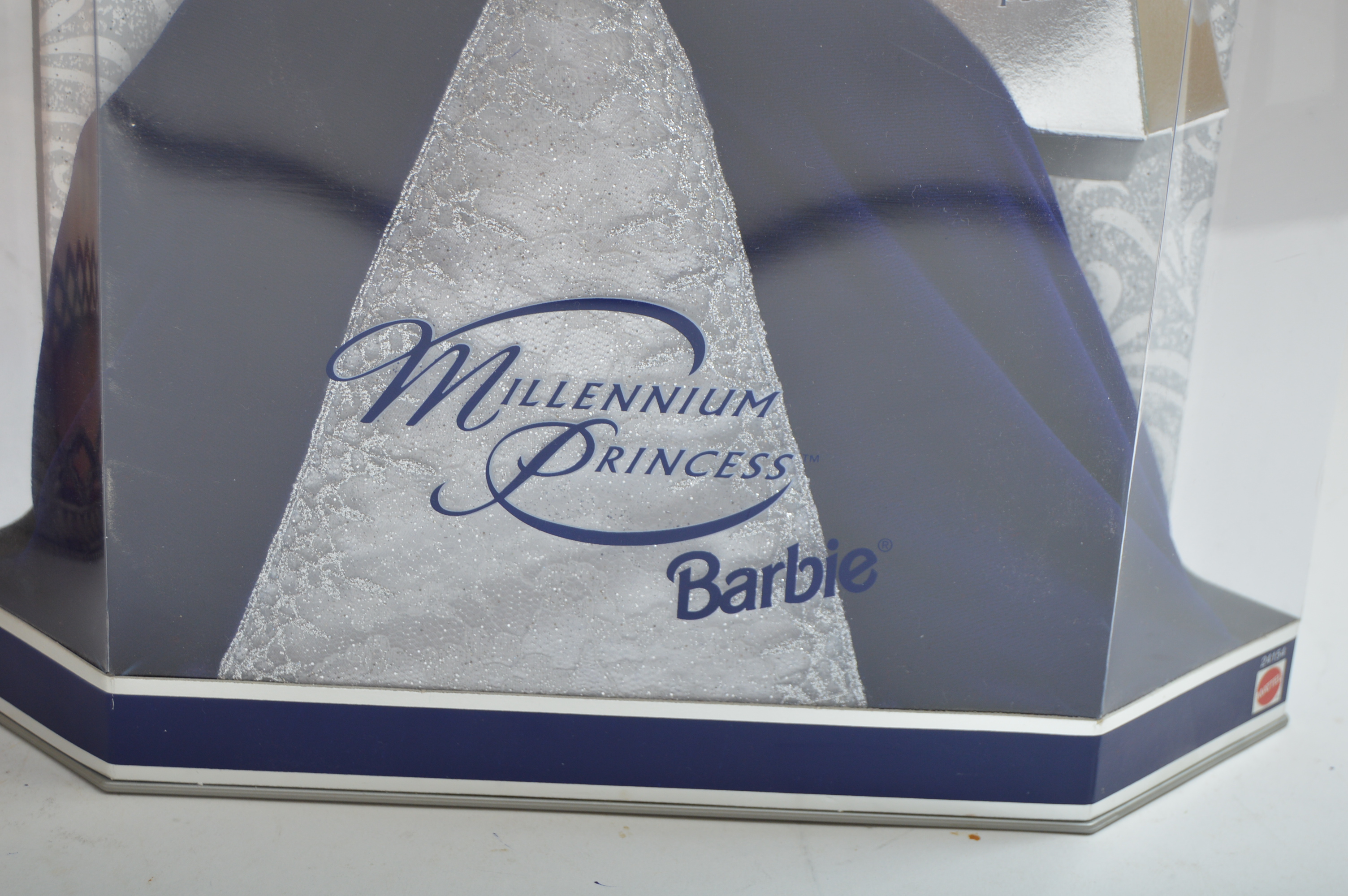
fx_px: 3086
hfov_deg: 24.6
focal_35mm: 82
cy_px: 448
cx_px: 674
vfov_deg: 16.5
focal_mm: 55
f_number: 5.6
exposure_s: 1/200
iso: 200
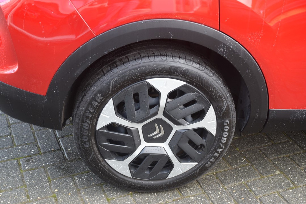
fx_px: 446
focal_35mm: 52
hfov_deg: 37.8
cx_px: 153
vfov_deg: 25.8
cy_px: 102
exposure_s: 1/60
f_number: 4.5
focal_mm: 35
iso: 500
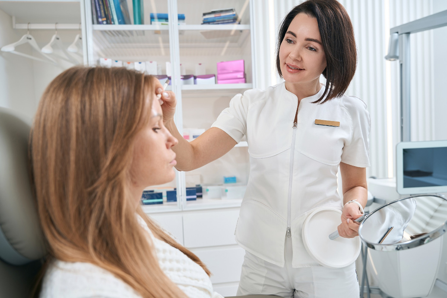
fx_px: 330
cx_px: 224
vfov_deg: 48.6
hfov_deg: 68.2
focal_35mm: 27
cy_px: 149
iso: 100
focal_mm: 26.6
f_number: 3.2
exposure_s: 1/250
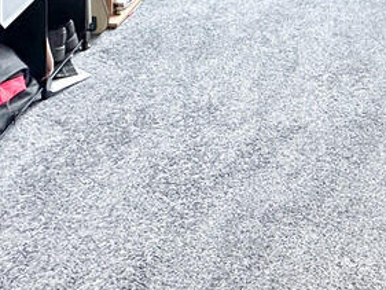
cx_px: 349
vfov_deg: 21.2
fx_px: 569
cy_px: -206
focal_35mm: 51
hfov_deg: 35.2
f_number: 2.2
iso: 320
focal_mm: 2.22
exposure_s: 1/100
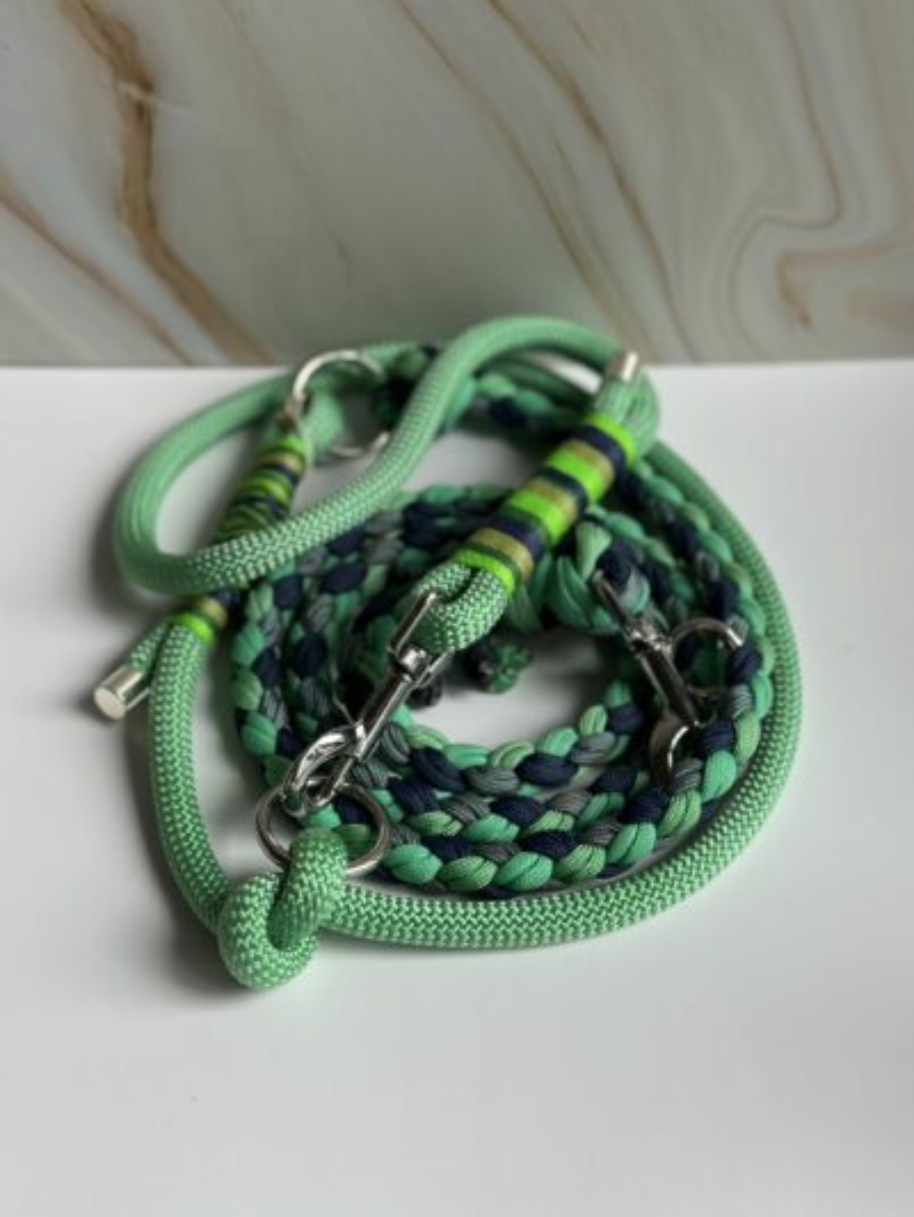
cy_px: 608
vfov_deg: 39.6
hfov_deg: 30.3
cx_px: 457
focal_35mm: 48
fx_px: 1689
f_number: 1.78
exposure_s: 1/271
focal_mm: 6.86
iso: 80
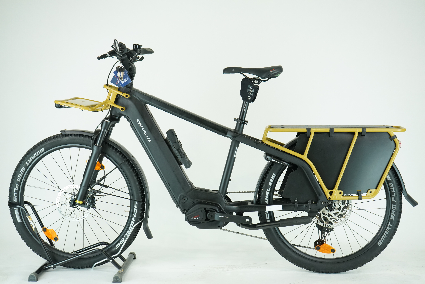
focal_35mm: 50
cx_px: 212
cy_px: 142
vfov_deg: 27.0
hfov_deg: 39.6
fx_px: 590
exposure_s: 1/200
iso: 1600
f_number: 5.6
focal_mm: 50
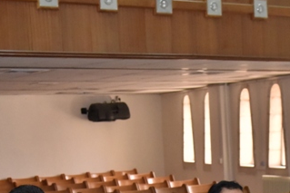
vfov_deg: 12.2
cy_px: 251
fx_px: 878
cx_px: 208
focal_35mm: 109
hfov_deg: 18.7
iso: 2500
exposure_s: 1/250
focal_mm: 34
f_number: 6.3
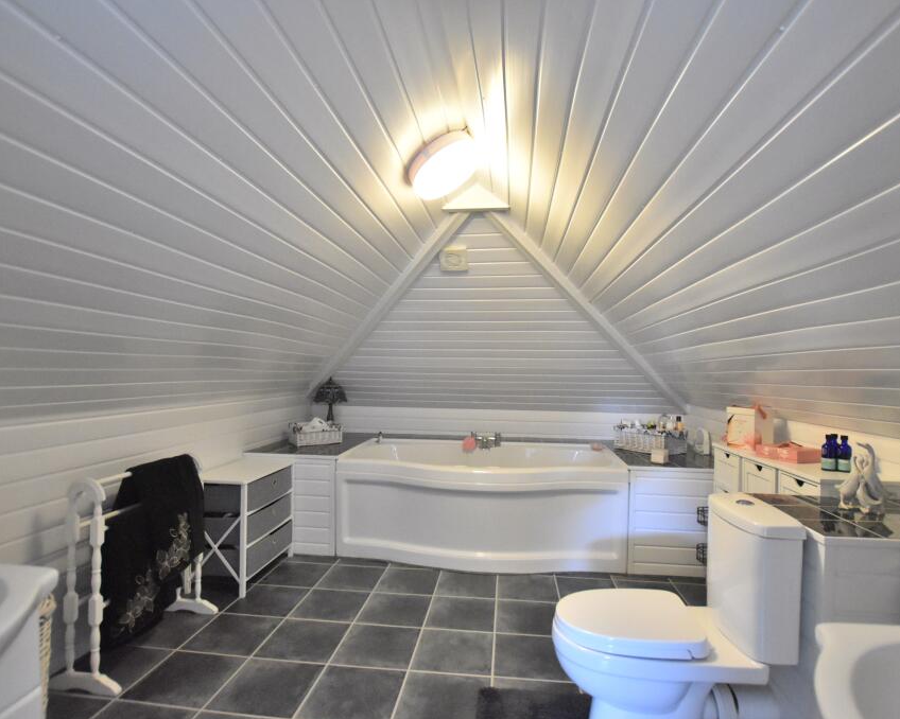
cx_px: 457
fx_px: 453
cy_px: 361
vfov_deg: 77.0
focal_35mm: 17
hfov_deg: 89.6
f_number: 3.5
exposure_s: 1/60
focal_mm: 10
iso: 3600
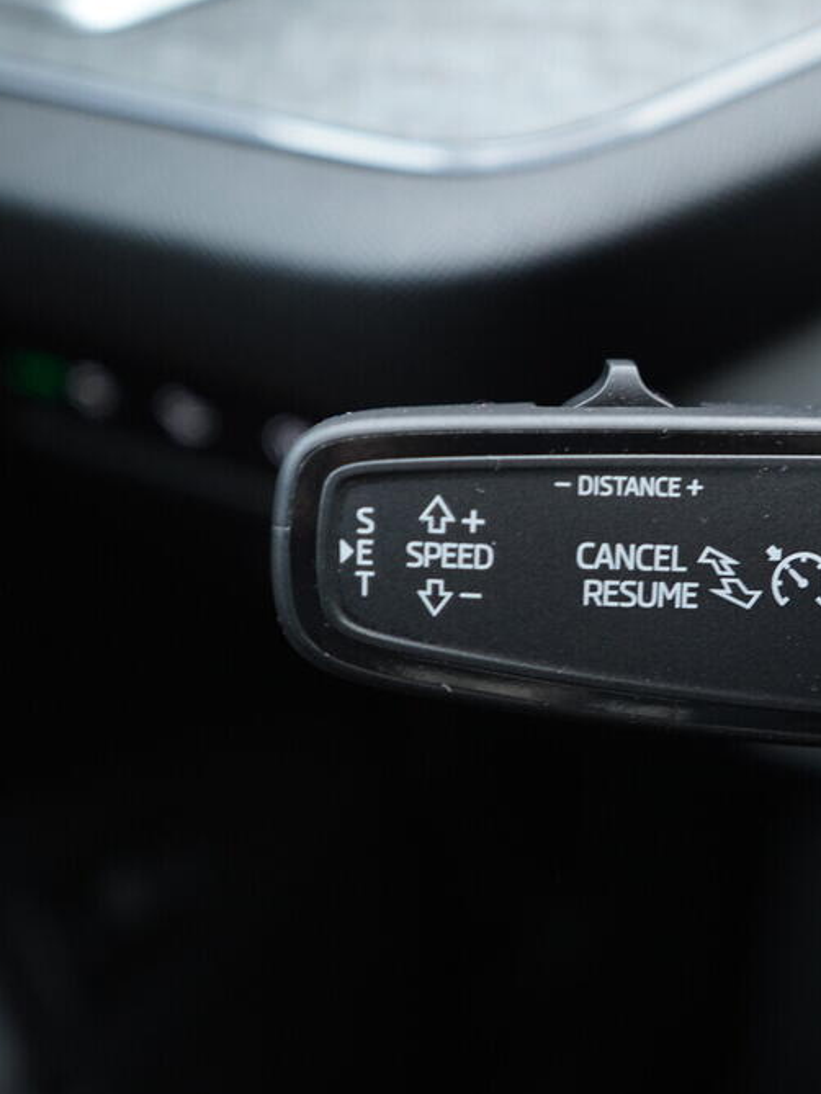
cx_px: 680
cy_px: 552
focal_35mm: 53
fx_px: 1675
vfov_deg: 36.2
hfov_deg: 26.9
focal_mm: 24
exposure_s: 1/40
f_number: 2.8
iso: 500
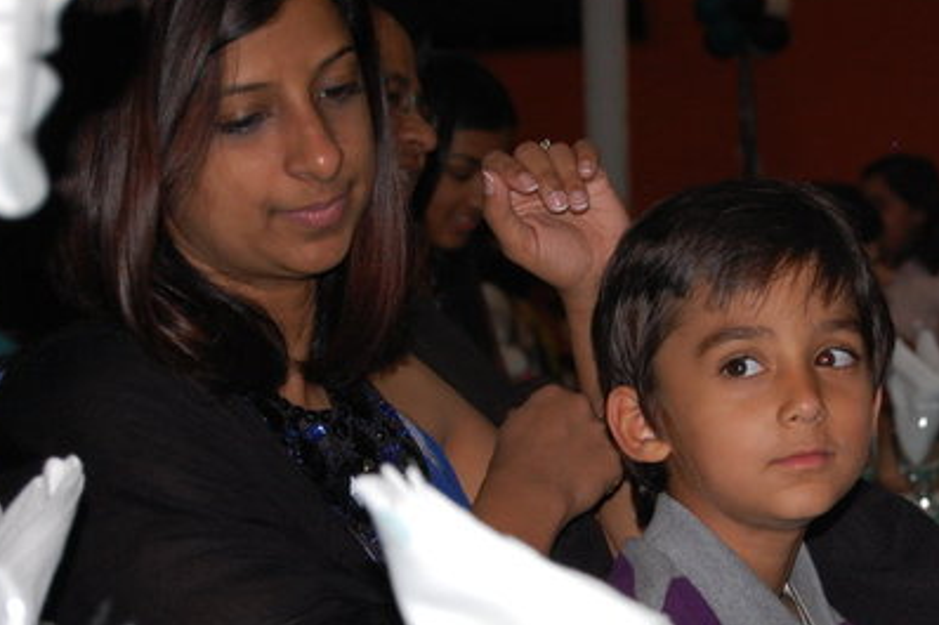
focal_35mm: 133
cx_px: 682
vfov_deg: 10.3
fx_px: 3462
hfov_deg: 15.4
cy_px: 410
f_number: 5.6
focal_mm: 55
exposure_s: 1/60
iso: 400
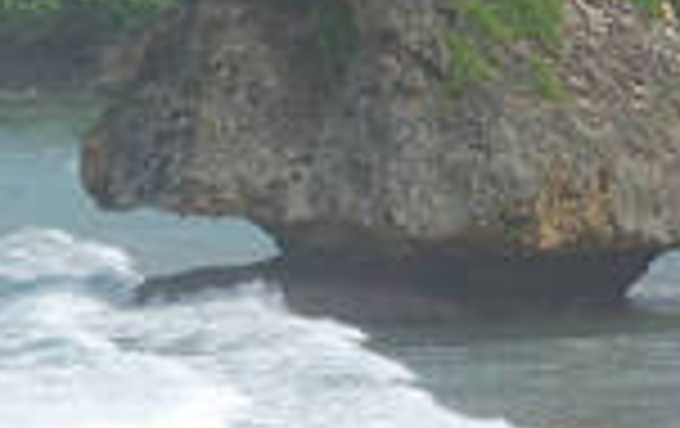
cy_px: 234
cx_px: -441
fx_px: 10509
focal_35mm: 566
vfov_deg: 2.3
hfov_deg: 3.7
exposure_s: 1/200
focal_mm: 80
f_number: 11
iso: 100
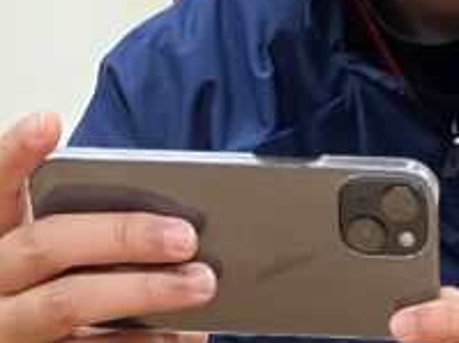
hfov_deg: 13.3
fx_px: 1908
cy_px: 407
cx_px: 551
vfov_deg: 10.1
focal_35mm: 144
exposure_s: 1/60
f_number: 1.8
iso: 125
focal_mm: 3.99
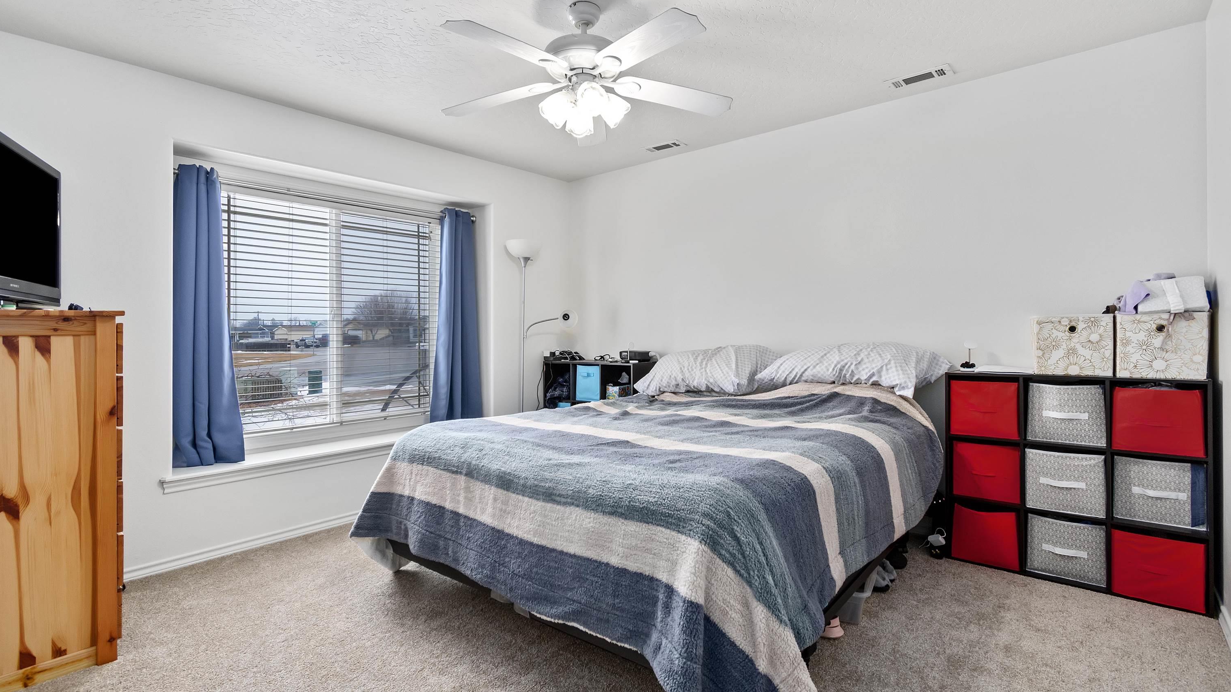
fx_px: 522
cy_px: 340
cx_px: 619
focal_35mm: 16
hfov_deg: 99.4
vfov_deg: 67.1
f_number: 5.6
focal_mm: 10
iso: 320
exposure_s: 1/15
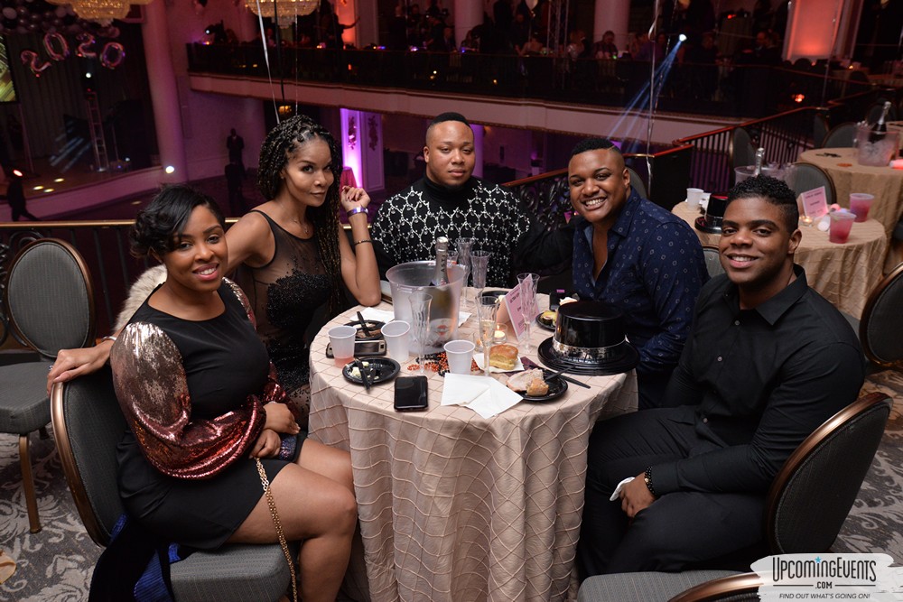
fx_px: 753
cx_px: 452
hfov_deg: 61.9
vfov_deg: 43.6
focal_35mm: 30
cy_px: 301
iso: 2000
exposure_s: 1/60
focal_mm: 30
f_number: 5
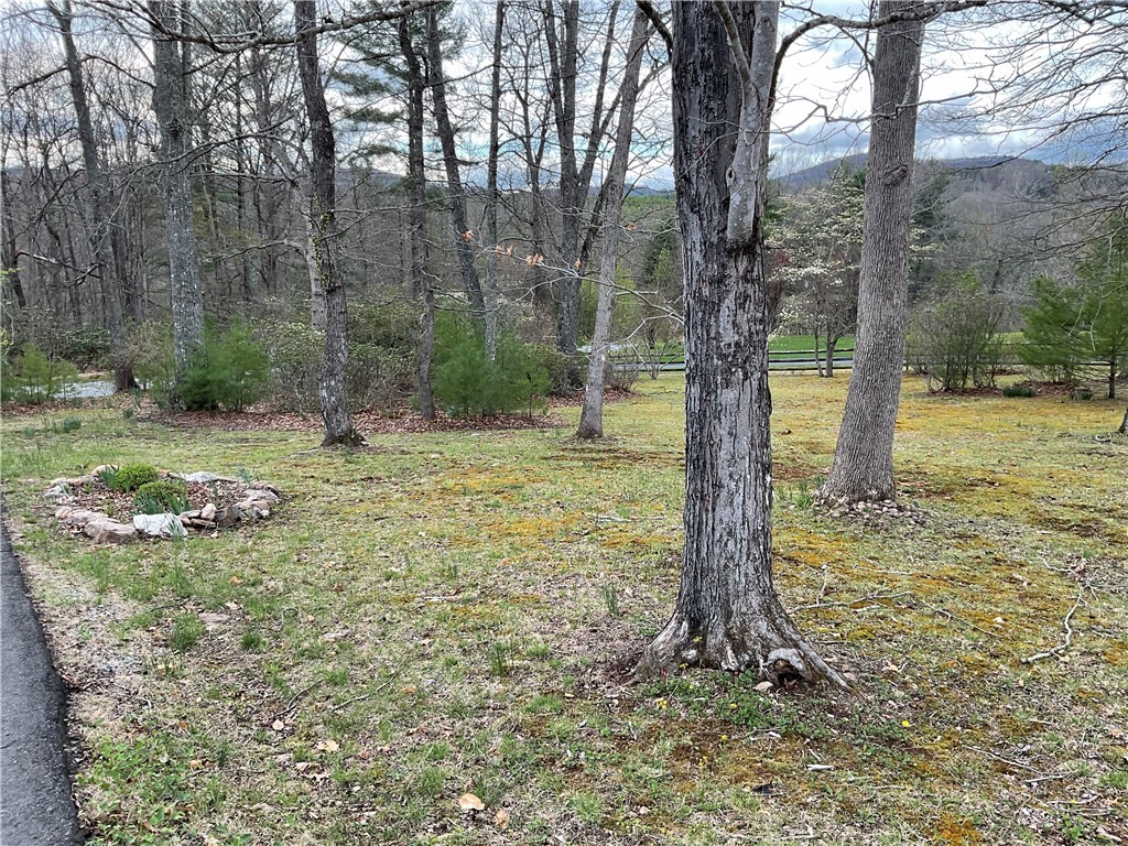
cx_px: 564
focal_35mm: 29
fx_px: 945
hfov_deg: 61.7
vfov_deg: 48.2
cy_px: 423
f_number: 1.8
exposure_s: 1/155
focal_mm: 3
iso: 16
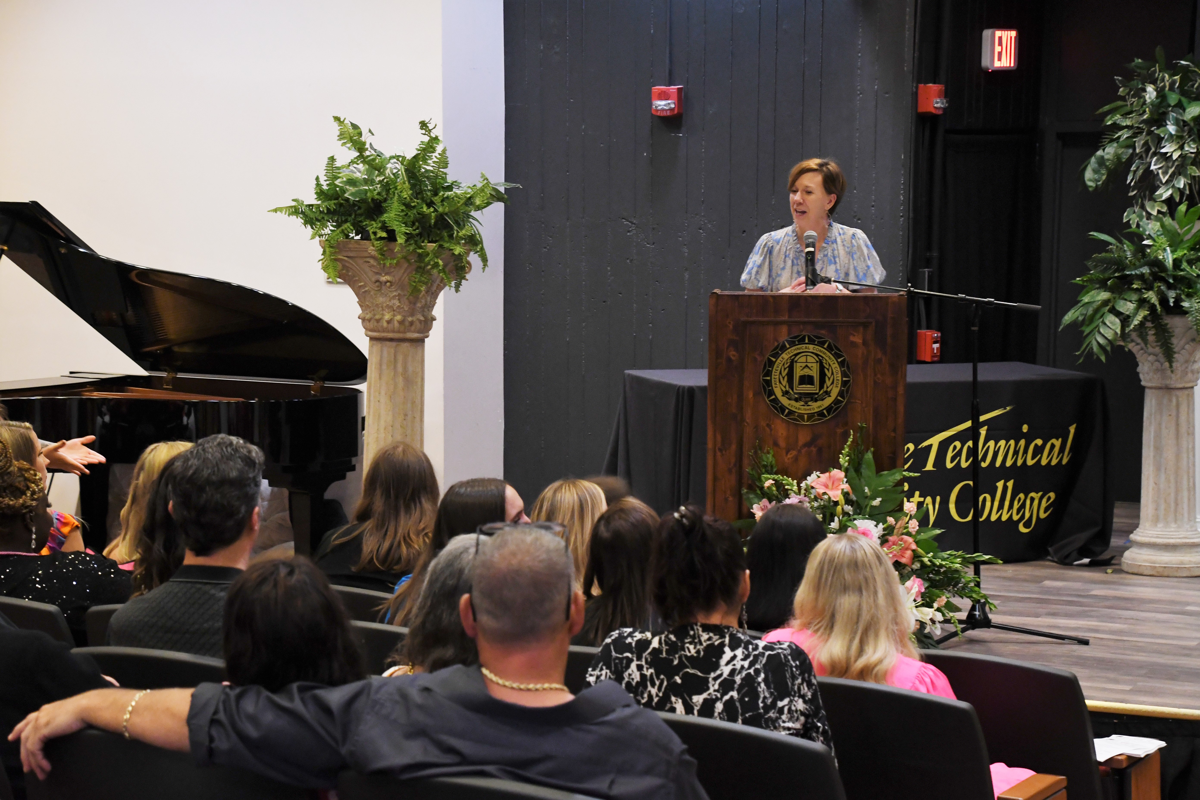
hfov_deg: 23.4
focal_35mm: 87
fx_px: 2900
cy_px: 400
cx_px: 600
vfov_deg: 15.7
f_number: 6.3
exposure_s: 1/25
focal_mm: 58
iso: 2000
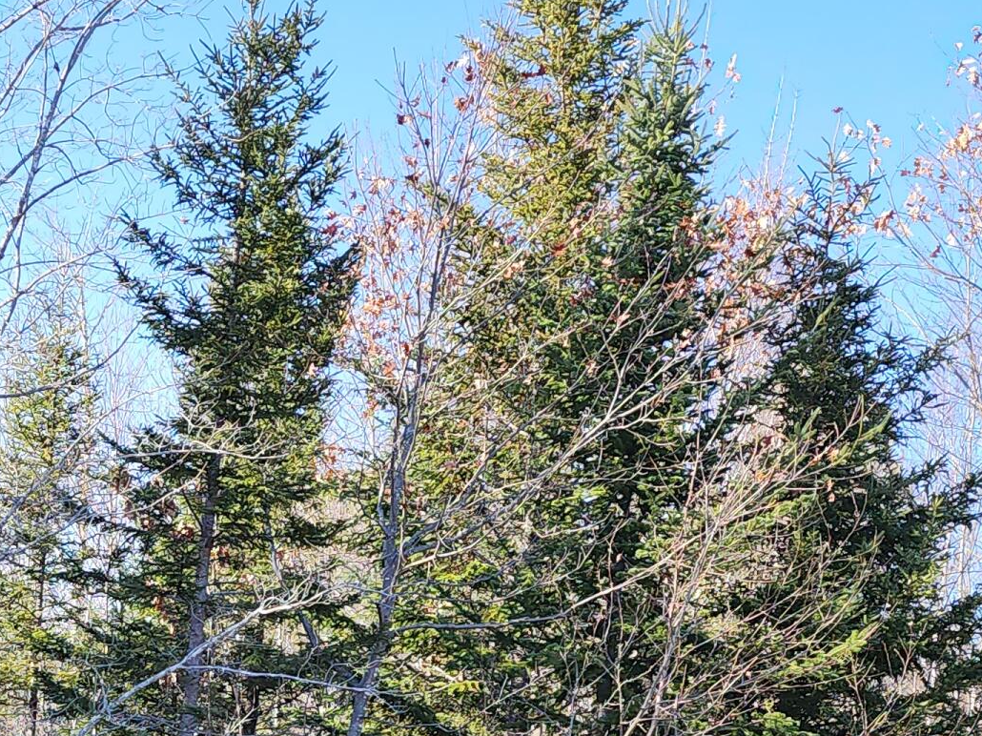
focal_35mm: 67
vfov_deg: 20.6
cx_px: -52
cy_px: 871
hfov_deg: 27.0
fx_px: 1900
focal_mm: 6.4
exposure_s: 1/197
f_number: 1.8
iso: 12
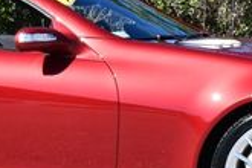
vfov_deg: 4.2
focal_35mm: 326
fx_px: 2282
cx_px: 89
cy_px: -21
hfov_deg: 6.3
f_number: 8
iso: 140
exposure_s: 1/250
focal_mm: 42
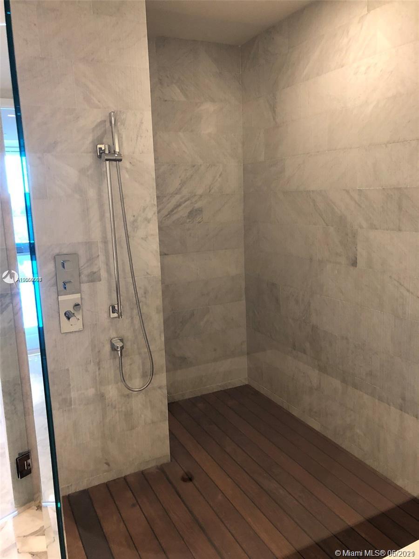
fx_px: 452
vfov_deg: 63.4
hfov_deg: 49.7
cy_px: 280
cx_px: 210
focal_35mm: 28
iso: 100
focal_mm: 3.99
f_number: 1.8
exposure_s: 1/11
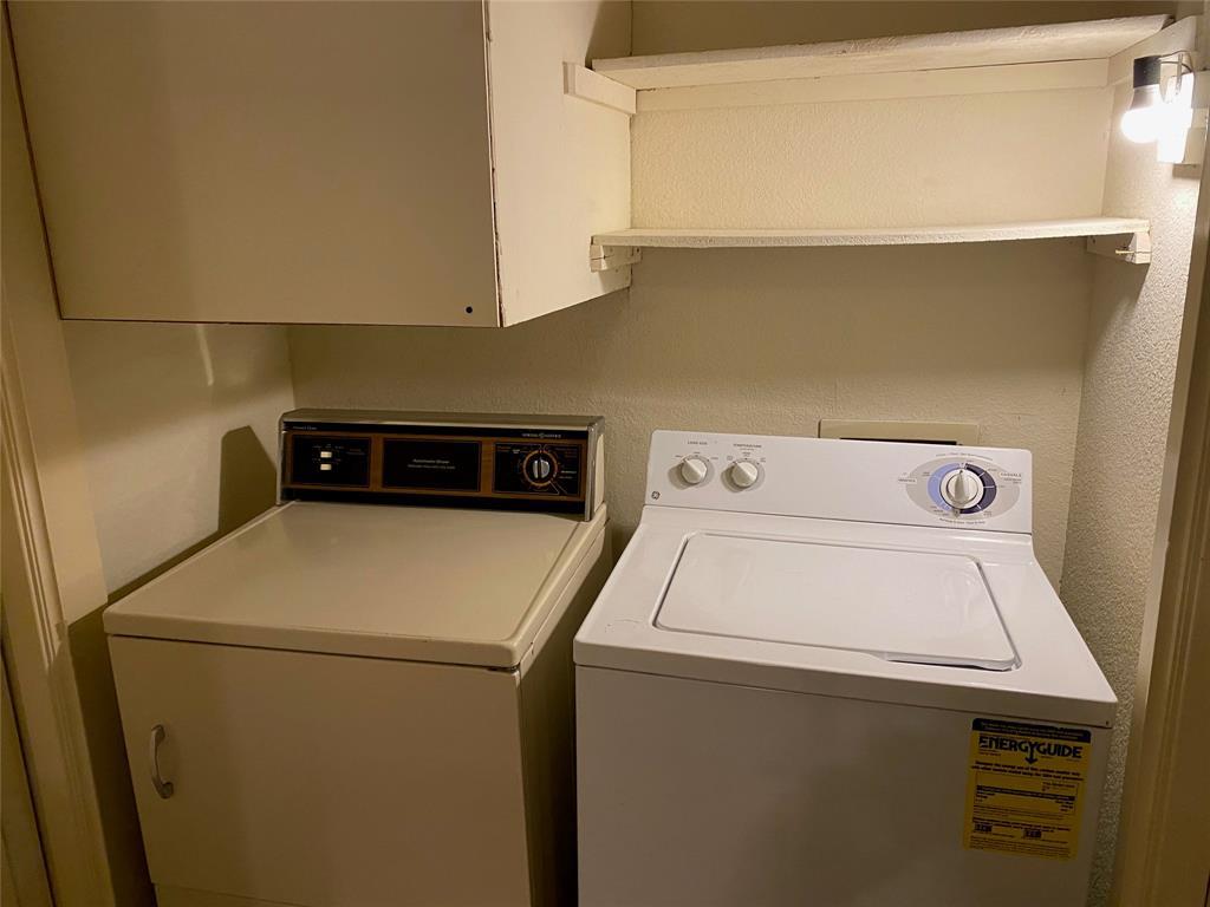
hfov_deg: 67.3
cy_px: 454
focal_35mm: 26
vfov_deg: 53.1
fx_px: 909
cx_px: 605
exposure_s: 1/60
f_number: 1.8
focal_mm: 4.25
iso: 160
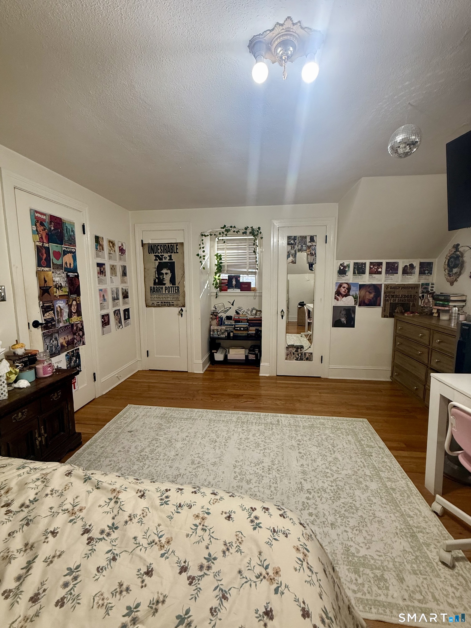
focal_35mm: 14
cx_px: 236
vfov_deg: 102.1
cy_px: 314
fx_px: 254
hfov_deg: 85.7
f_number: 2.2
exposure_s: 1/60
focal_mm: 2.22
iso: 250
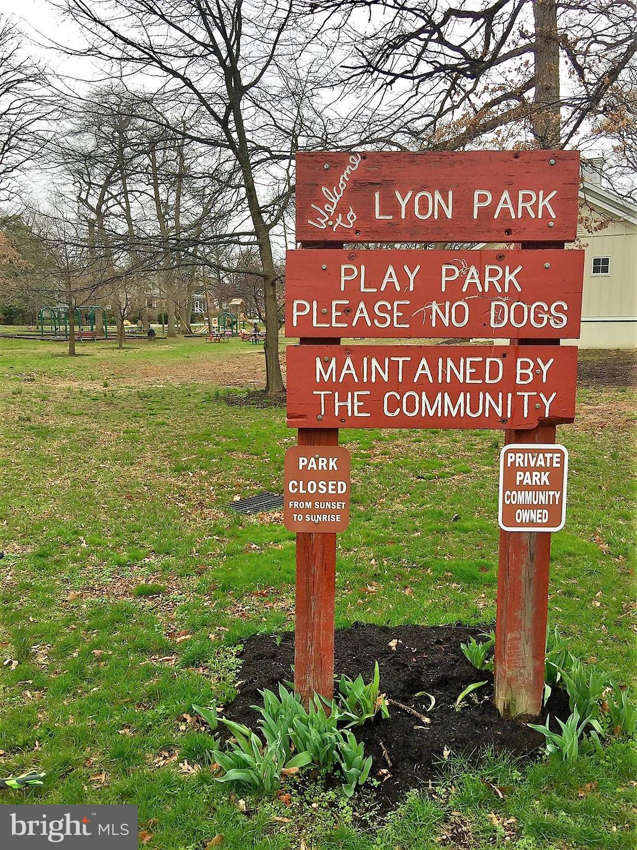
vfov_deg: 61.7
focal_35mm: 29
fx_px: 712
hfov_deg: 48.2
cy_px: 425
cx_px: 318
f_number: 2.2
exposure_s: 1/648
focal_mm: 4.15
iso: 32
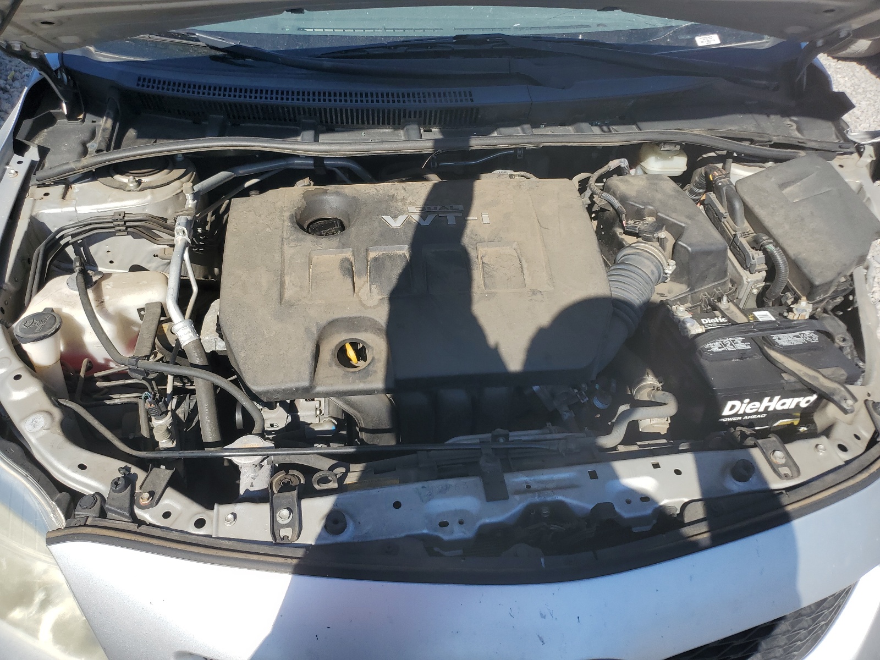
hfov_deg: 67.3
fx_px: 661
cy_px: 330
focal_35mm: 26
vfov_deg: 53.1
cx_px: 440
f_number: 1.5
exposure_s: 1/2500
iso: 50
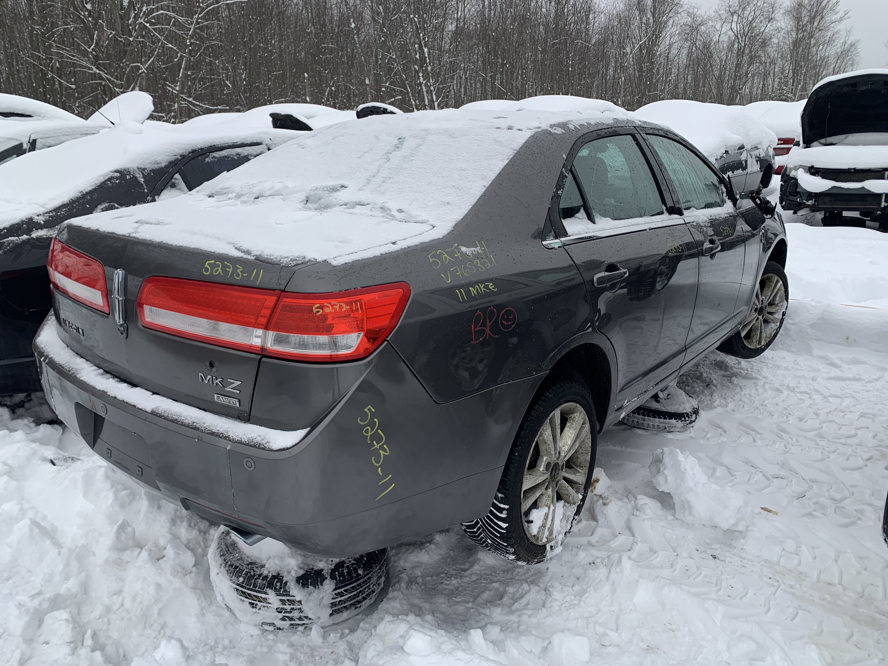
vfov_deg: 53.1
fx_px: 667
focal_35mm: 26
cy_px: 333
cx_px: 444
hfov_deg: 67.3
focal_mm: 4.25
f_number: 1.8
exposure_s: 1/122
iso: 25
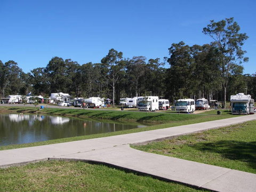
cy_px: 96
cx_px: 128
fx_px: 281
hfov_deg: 49.0
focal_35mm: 38
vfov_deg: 37.7
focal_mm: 6.3
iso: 80
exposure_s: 1/250
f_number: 6.6
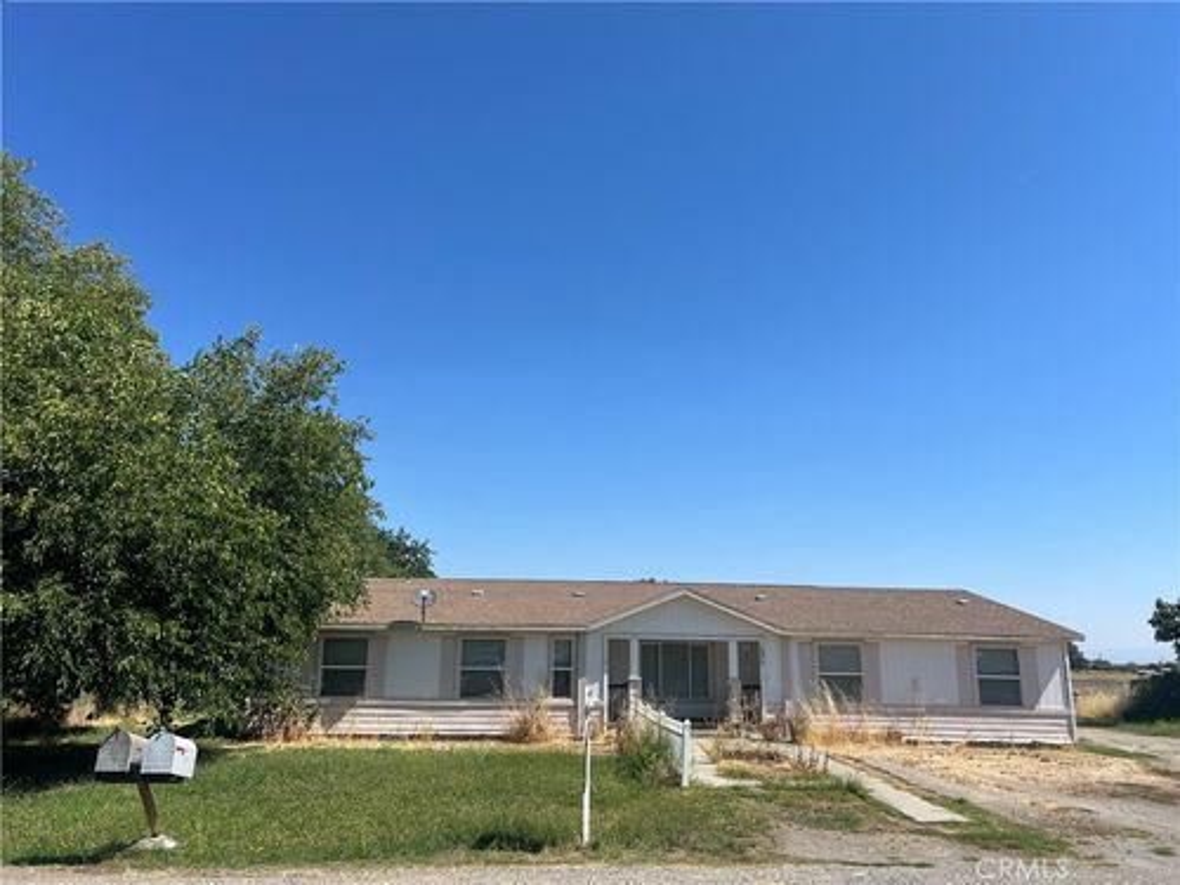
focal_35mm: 26
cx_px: 590
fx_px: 886
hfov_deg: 67.3
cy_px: 442
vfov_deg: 53.1
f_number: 1.5
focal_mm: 5.7
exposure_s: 1/4831
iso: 50
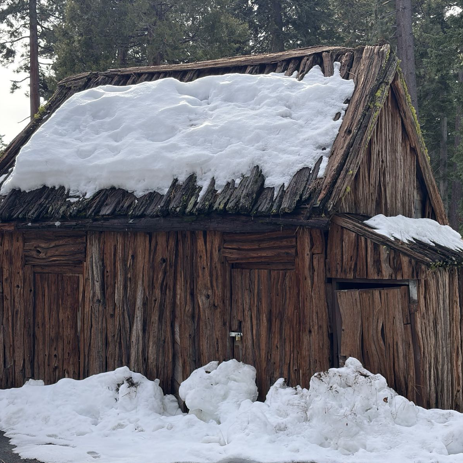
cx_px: 235
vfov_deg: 27.7
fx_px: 938
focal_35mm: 62
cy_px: 234
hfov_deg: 27.7
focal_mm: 5.96
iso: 50
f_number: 1.6
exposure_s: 1/1553
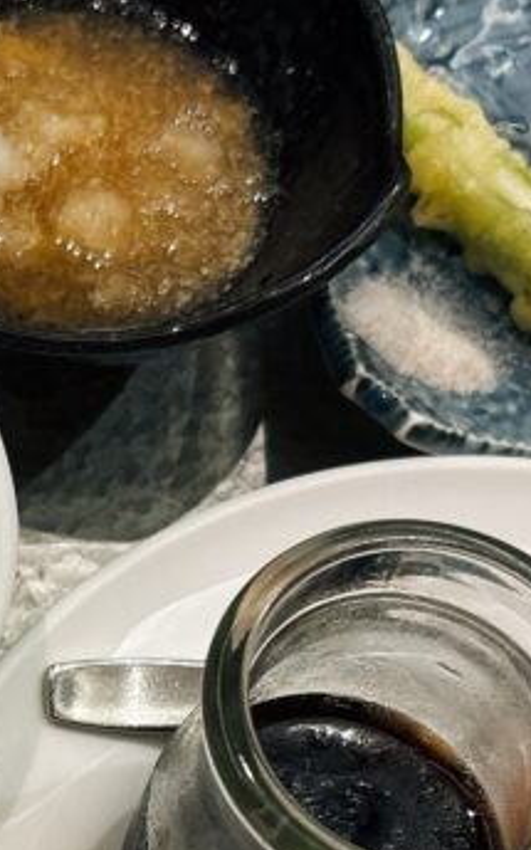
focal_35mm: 82
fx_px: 1899
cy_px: 786
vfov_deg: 24.4
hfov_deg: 15.3
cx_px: -136
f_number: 1.6
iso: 160
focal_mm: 5.96
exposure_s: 1/50
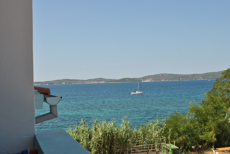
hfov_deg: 44.9
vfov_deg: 30.9
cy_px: 77
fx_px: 278
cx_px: 115
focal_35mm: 44
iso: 100
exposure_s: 1/250
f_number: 8
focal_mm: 29
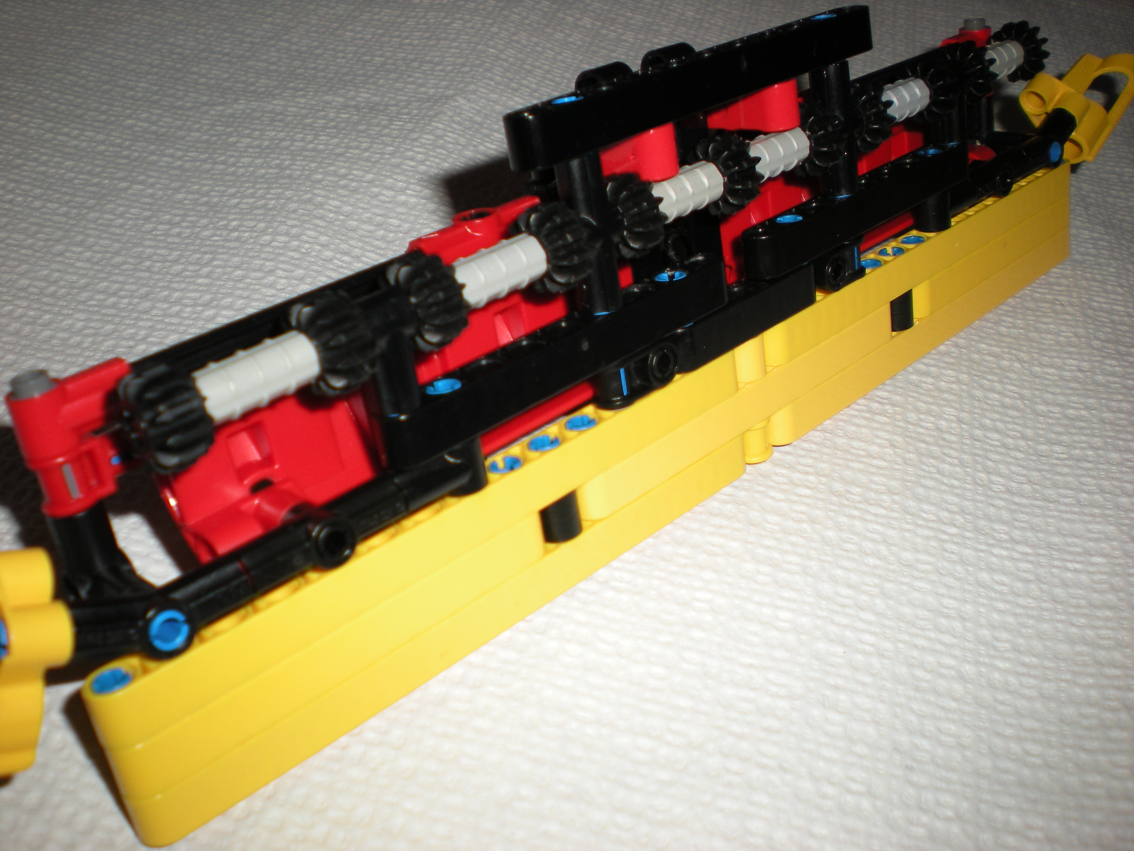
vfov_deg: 37.7
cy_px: 426
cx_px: 567
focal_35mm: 38
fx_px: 1245
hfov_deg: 49.0
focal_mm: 6.3
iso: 64
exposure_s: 1/60
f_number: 3.1
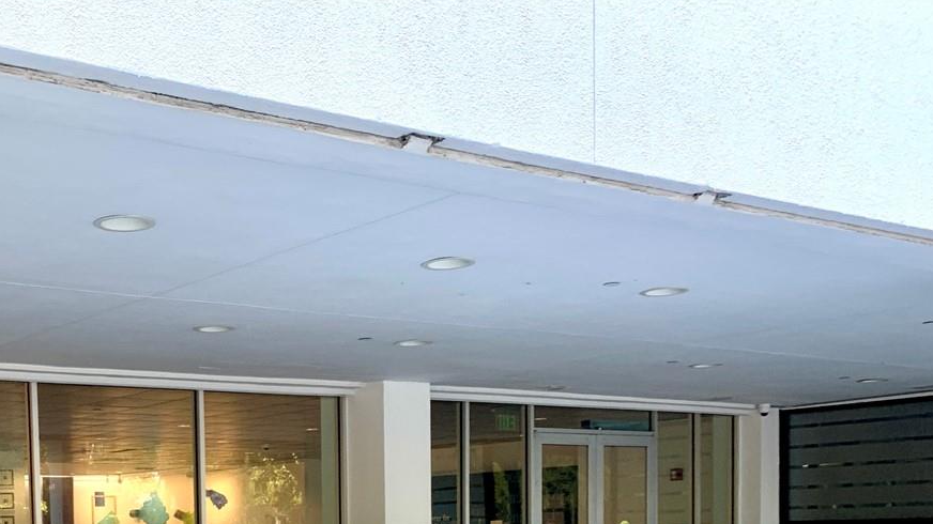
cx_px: 169
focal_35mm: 52
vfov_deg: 21.5
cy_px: 615
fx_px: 1286
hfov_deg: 38.2
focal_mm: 4.25
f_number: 1.8
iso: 50
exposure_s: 1/121
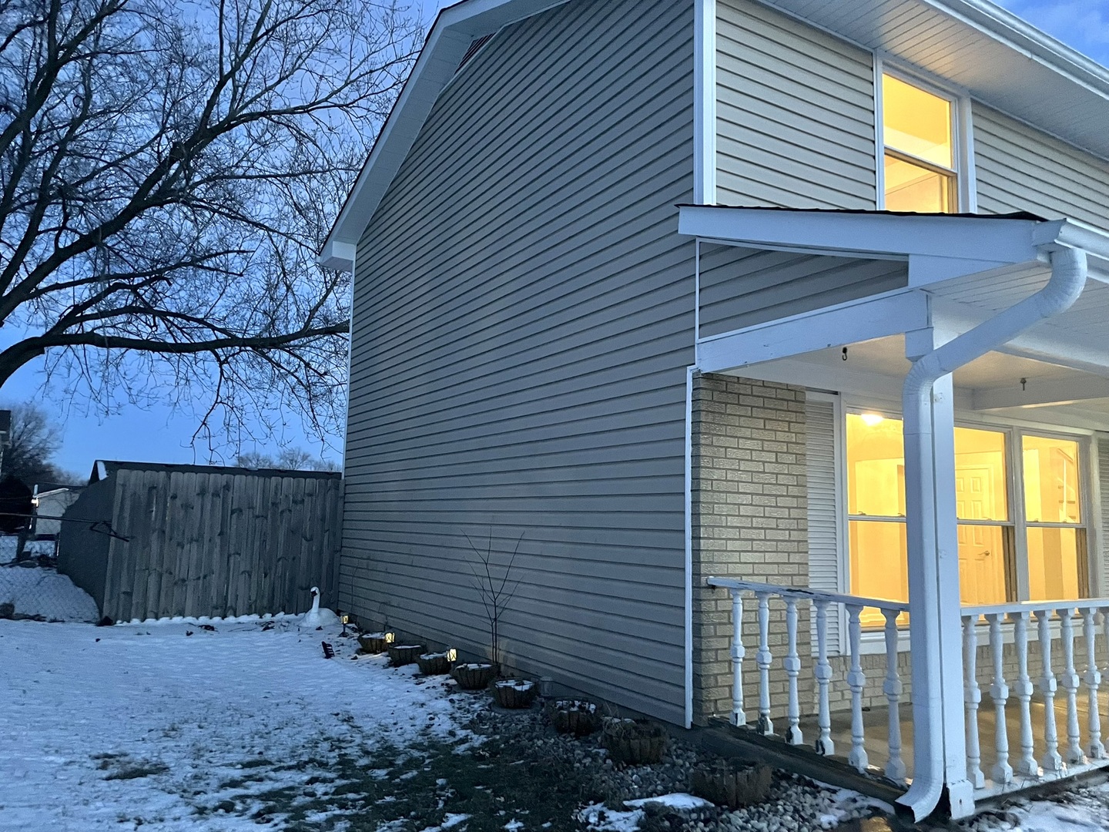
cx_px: 554
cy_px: 416
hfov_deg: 67.3
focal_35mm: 26
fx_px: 833
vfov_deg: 53.1
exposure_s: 1/24
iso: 1000
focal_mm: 4.2
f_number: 1.6
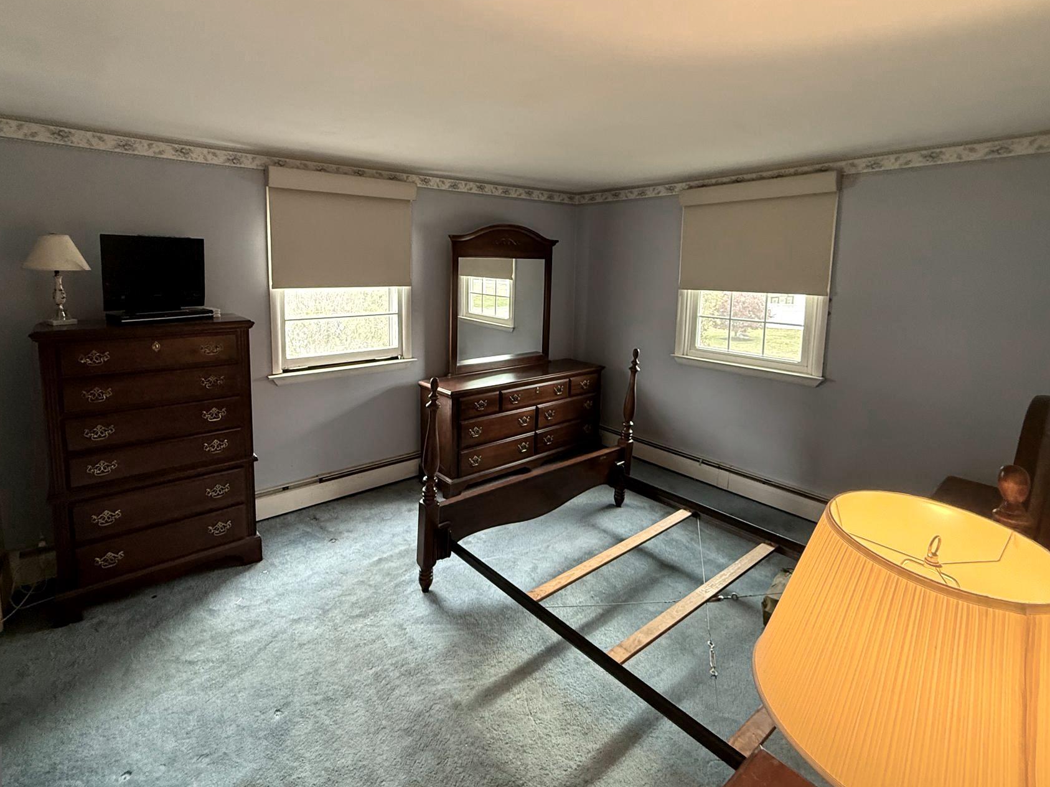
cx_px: 484
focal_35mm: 17
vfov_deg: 74.0
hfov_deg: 90.9
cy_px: 320
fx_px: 516
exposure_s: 1/60
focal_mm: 2.22
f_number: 2.2
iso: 400
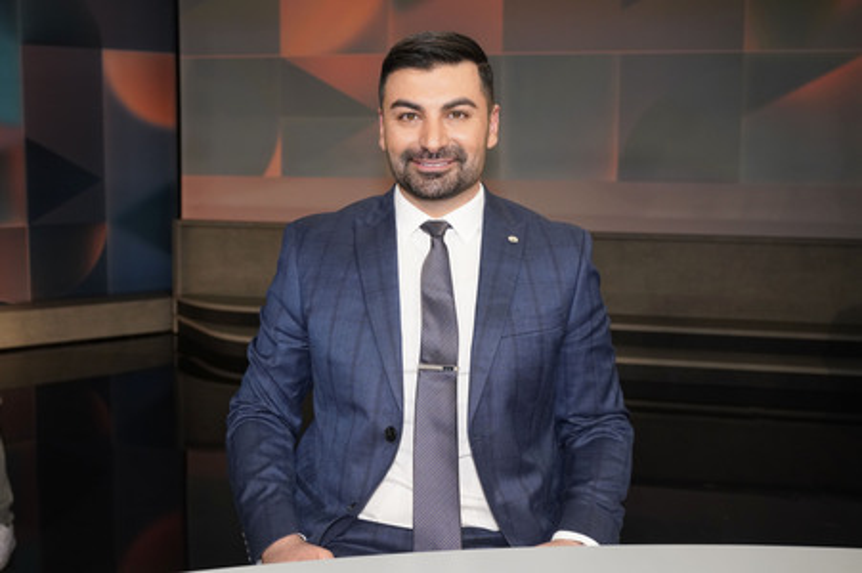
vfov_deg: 39.9
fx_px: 790
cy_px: 286
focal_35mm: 33
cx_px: 431
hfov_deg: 57.3
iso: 2000
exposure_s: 1/160
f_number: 5
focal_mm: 33
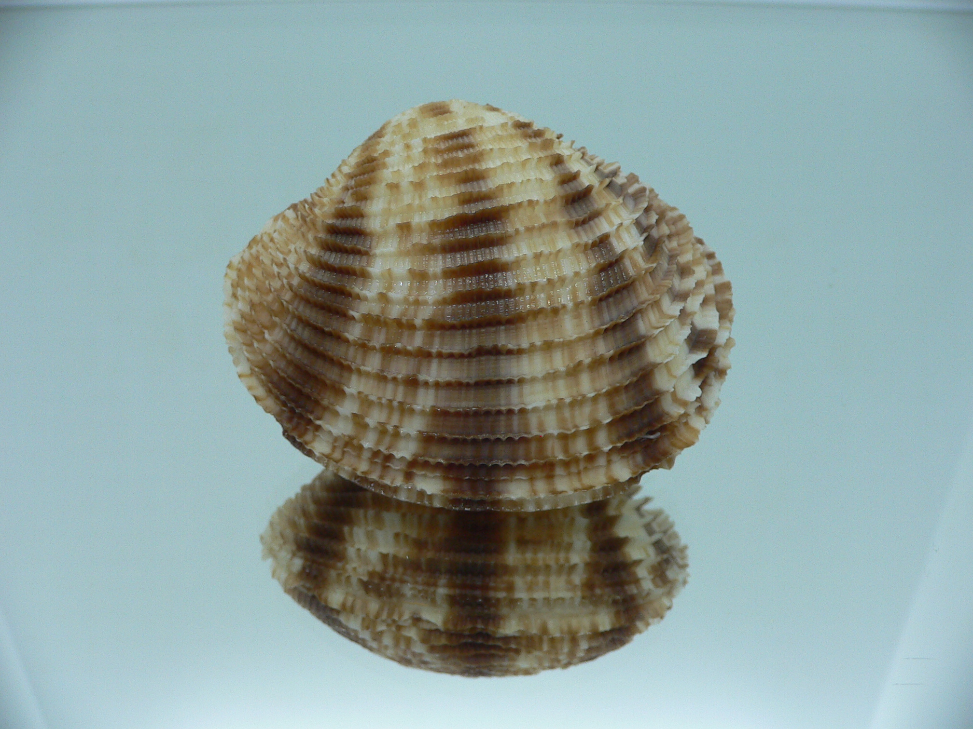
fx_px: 984
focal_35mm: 35
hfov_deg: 52.6
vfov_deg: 40.7
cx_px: 486
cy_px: 364
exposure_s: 1/60
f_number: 2.8
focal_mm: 4.6
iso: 80
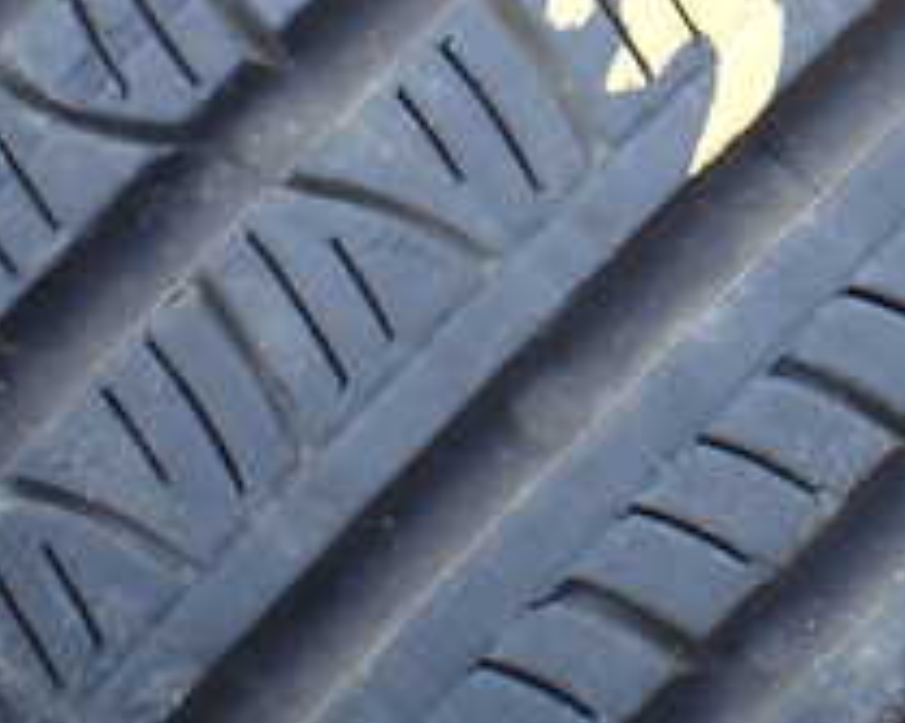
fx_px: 2249
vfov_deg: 17.7
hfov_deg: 21.7
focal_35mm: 84
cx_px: 970
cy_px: -35
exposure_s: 1/125
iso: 100
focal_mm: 5.4
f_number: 2.3
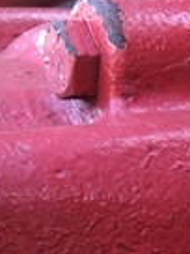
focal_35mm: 142
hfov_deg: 9.6
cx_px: 412
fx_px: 1039
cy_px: 394
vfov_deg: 13.1
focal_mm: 3.99
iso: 25
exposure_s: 1/30
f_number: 1.8
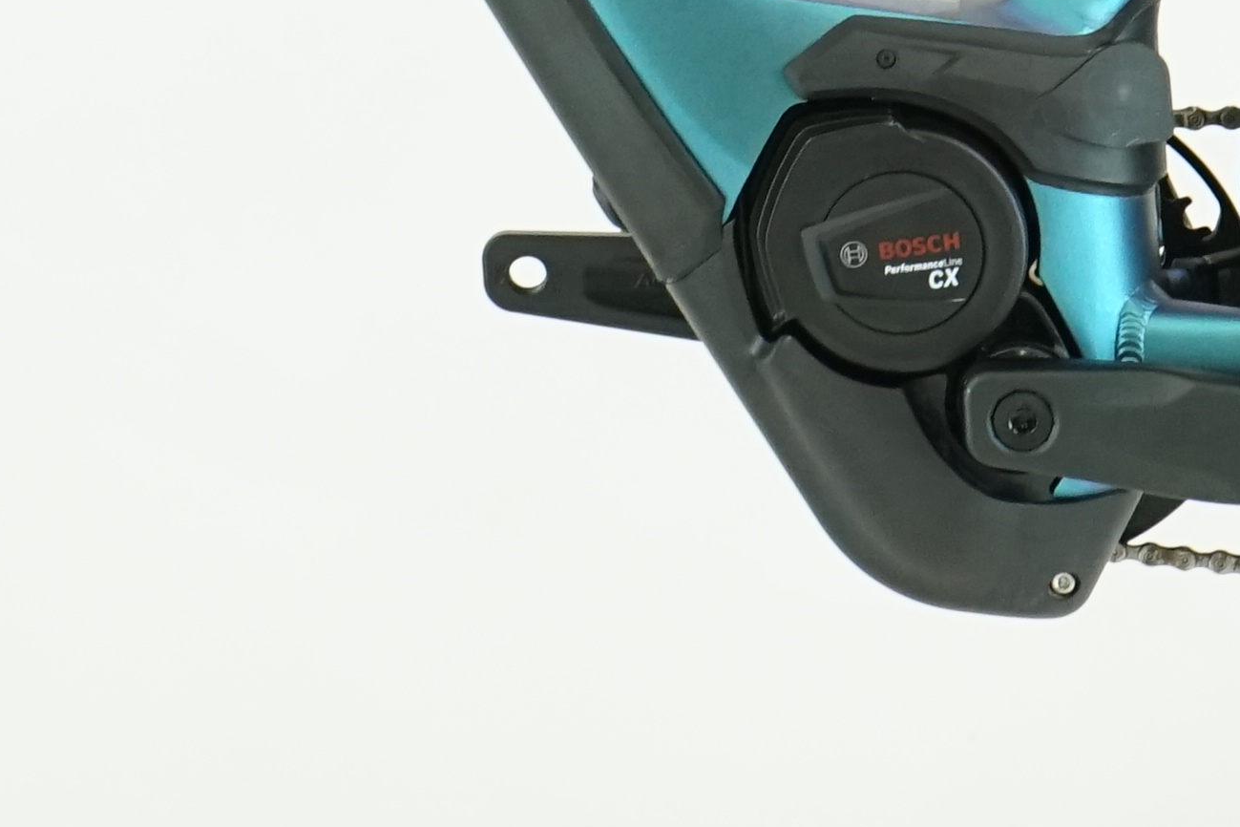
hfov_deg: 8.9
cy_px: -467
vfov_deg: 5.9
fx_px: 7956
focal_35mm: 231
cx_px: 623
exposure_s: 1/200
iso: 1600
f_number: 5.6
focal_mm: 50
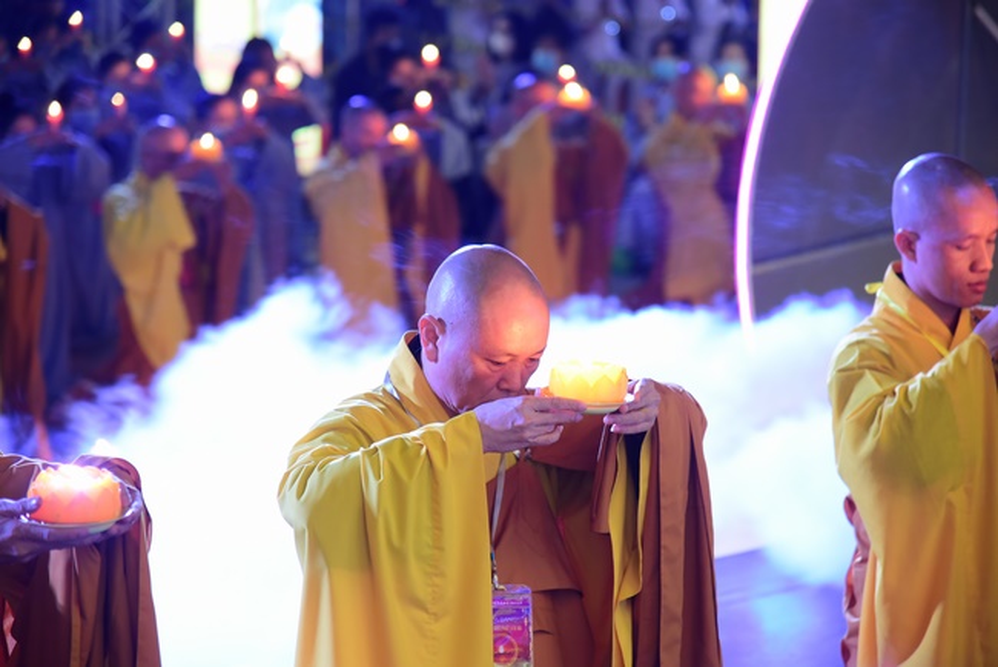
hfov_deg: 17.1
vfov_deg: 11.4
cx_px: 499
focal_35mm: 120
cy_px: 334
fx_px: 3328
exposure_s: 1/25
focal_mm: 120
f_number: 4
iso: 2000
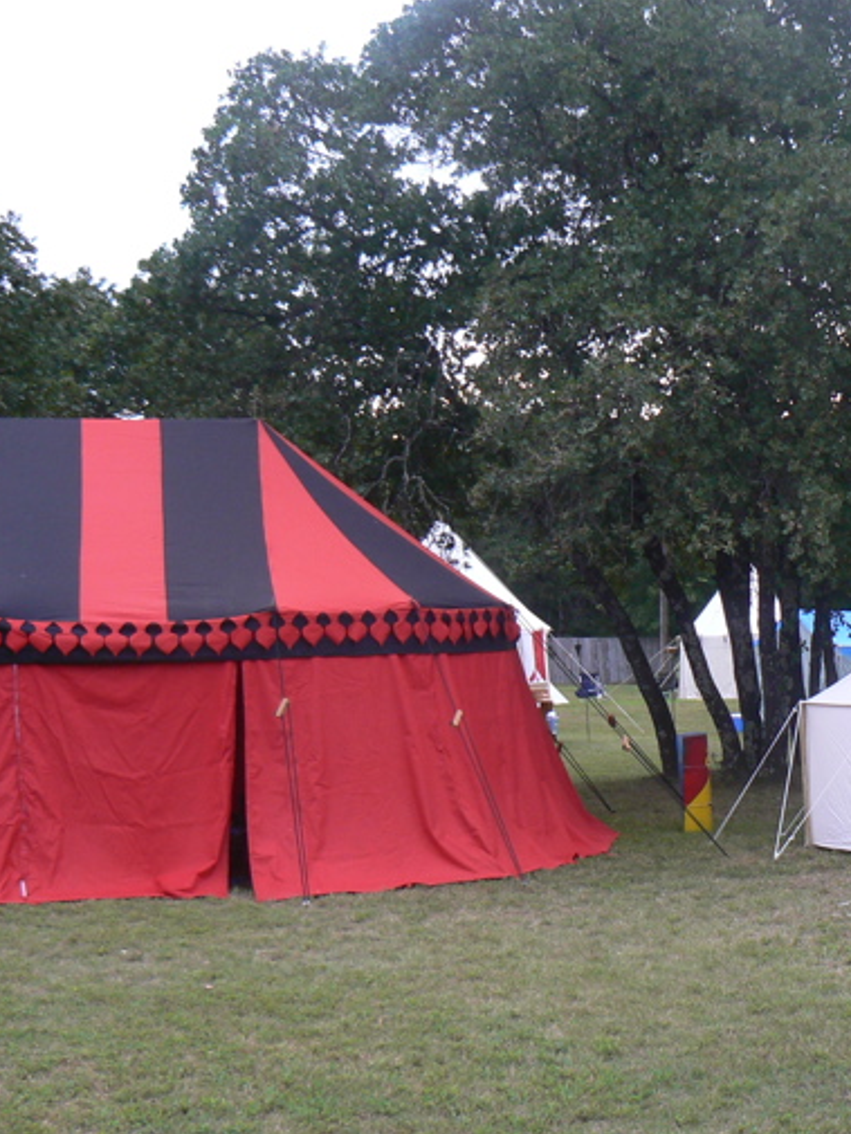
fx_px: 1868
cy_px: 647
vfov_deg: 33.7
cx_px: 649
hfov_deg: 25.3
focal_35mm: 57
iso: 80
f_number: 2.8
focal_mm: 6
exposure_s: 1/30
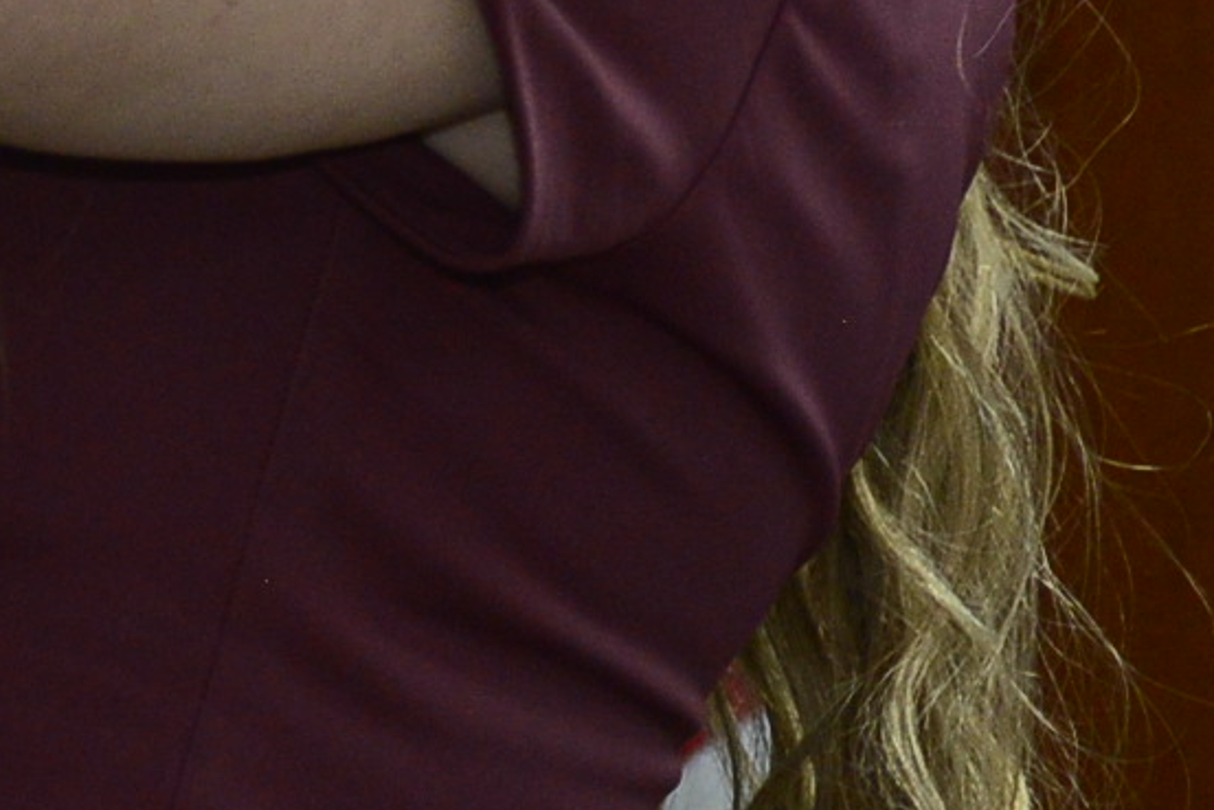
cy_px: -854
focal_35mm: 381
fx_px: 12851
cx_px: -1567
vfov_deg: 3.6
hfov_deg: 5.3
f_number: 2.8
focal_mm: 70
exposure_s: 1/125
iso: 2000
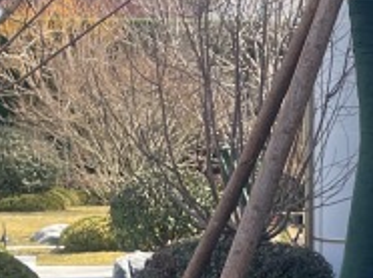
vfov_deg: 10.4
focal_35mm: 140
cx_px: 241
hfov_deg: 14.1
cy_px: 358
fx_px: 1507
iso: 50
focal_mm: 4.2
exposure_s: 1/807
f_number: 1.6
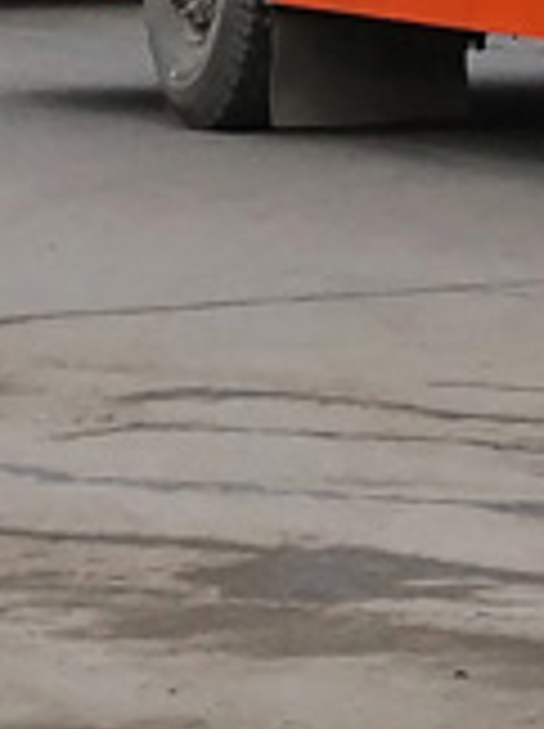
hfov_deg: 3.7
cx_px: 1461
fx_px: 8251
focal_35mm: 393
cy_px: -1152
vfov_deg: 4.9
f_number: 4.5
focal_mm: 35
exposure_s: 1/320
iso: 400
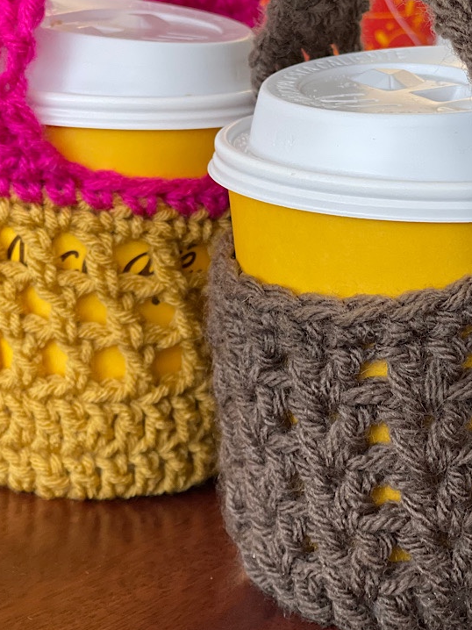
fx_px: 1946
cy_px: 196
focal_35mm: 107
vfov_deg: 18.3
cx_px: 252
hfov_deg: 13.8
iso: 125
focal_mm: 7.5
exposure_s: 1/40
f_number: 2.2
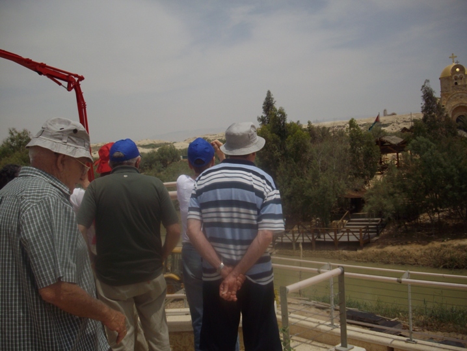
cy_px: 176
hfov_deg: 50.1
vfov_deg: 38.7
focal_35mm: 37
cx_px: 234
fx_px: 499
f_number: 5.6
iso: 80
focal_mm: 6.2
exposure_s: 1/800
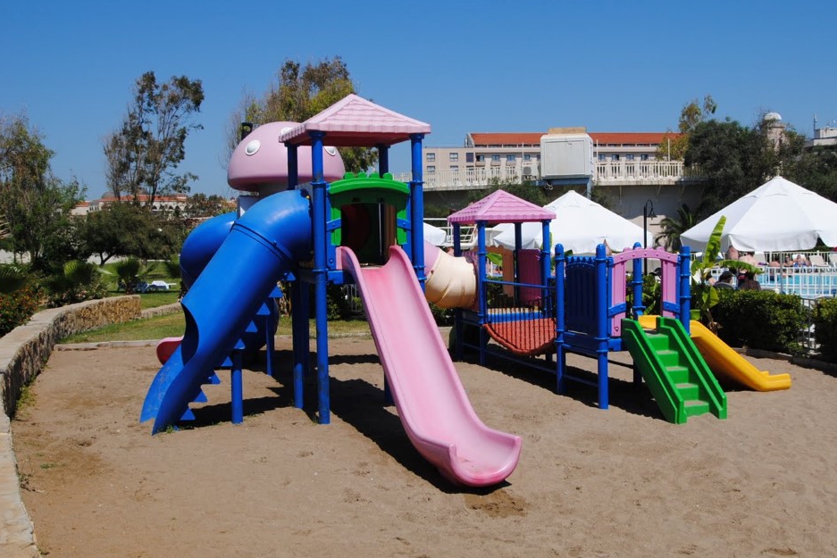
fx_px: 898
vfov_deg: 34.5
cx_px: 481
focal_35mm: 39
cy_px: 290
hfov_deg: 49.8
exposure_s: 1/320
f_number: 9
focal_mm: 21
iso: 100
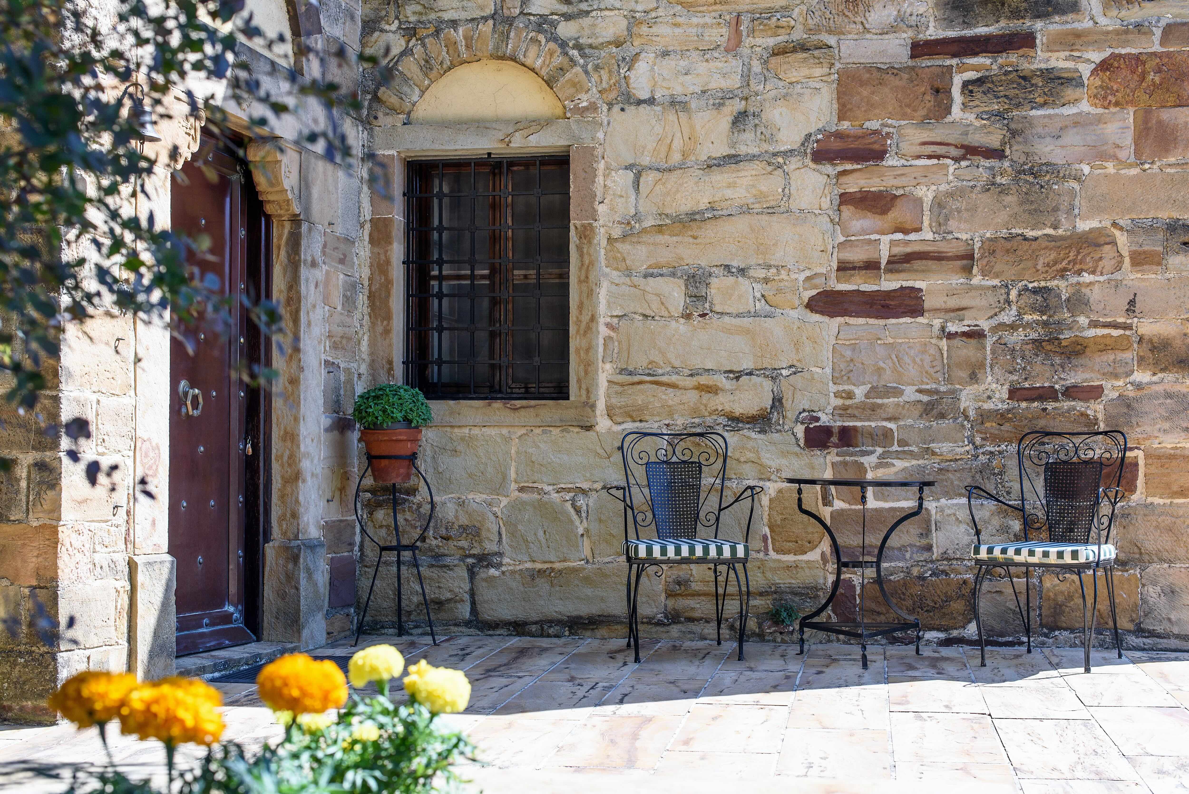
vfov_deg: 27.0
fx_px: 1652
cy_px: 397
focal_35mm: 50
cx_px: 594
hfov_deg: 39.6
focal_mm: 50
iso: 250
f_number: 6.3
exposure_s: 1/400
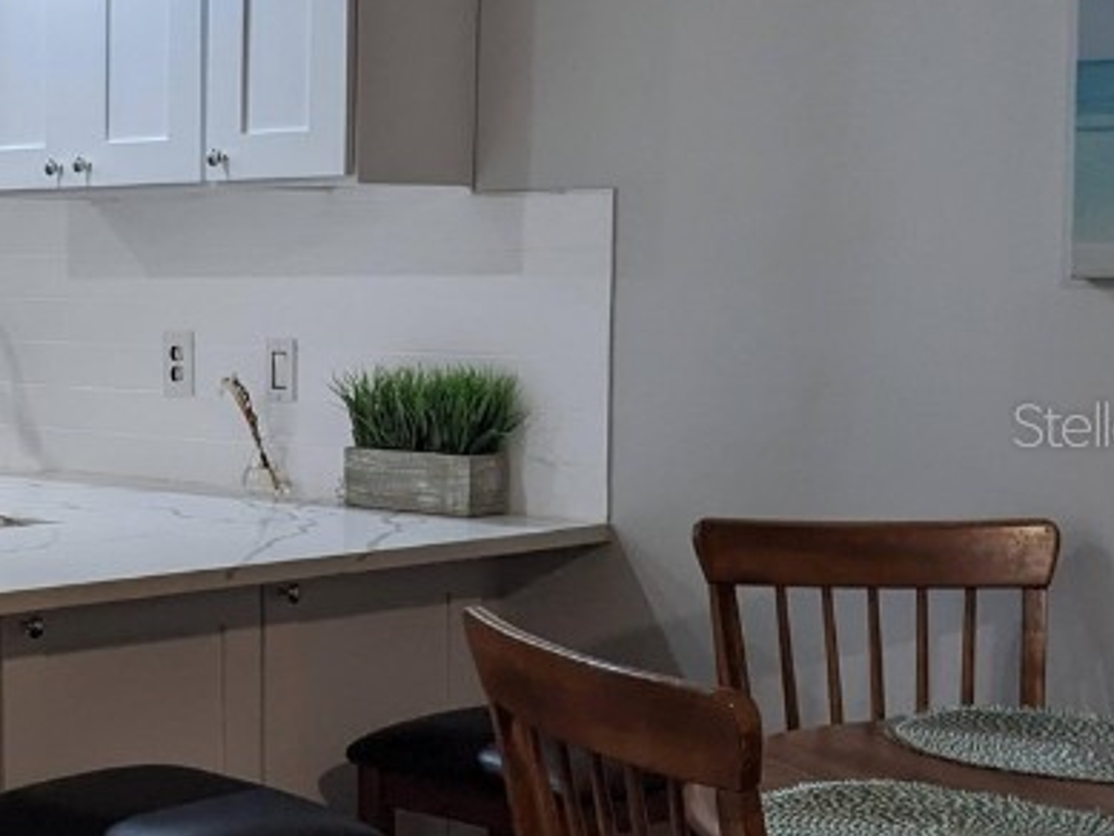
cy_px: 424
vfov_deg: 20.7
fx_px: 2286
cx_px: -183
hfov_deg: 25.0
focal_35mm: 71
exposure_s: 1/120
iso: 93
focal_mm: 4.38
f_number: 1.73
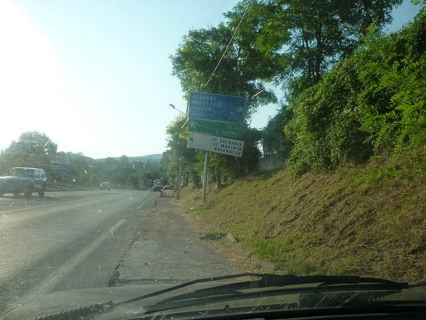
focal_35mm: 29
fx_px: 357
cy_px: 160
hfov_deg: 61.7
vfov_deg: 48.2
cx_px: 213
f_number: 4
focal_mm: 5.2
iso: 125
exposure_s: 1/640
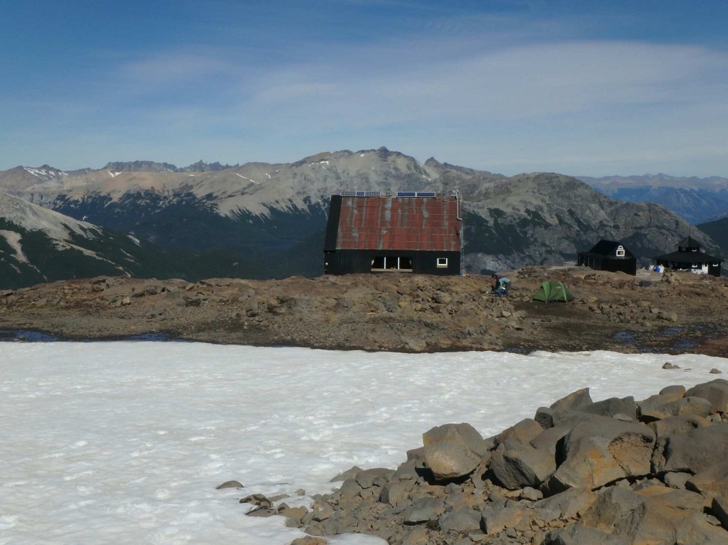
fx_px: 883
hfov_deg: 44.8
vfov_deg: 34.3
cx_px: 364
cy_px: 272
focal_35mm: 42
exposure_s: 1/640
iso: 125
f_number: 8.6
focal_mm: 7.5
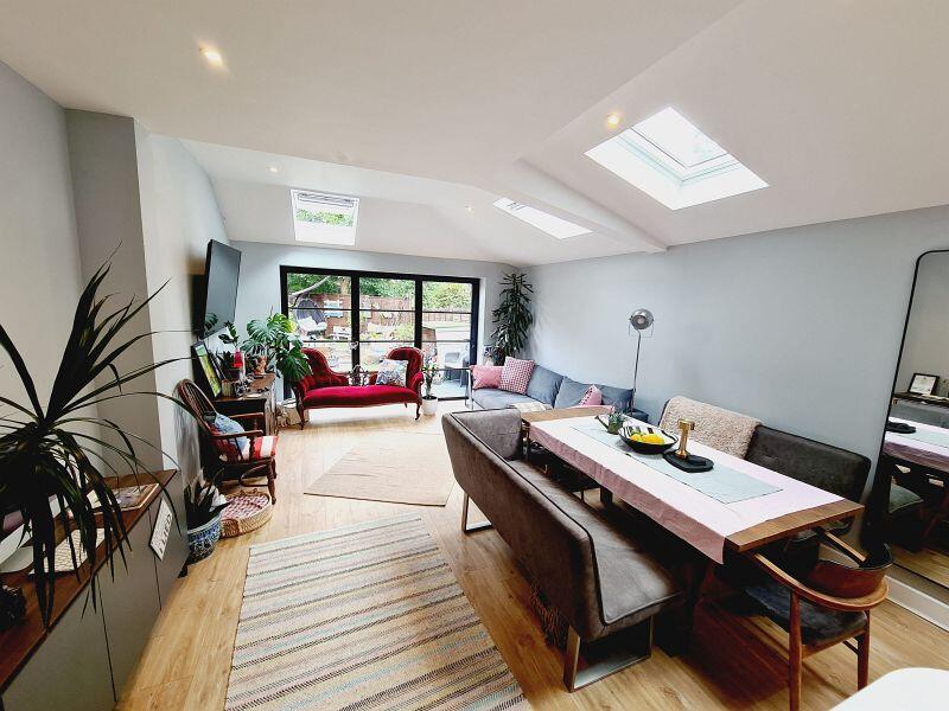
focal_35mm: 13
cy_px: 356
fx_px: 356
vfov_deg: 89.9
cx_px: 474
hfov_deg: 106.2
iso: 80
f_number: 2.2
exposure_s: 1/100
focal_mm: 2.2
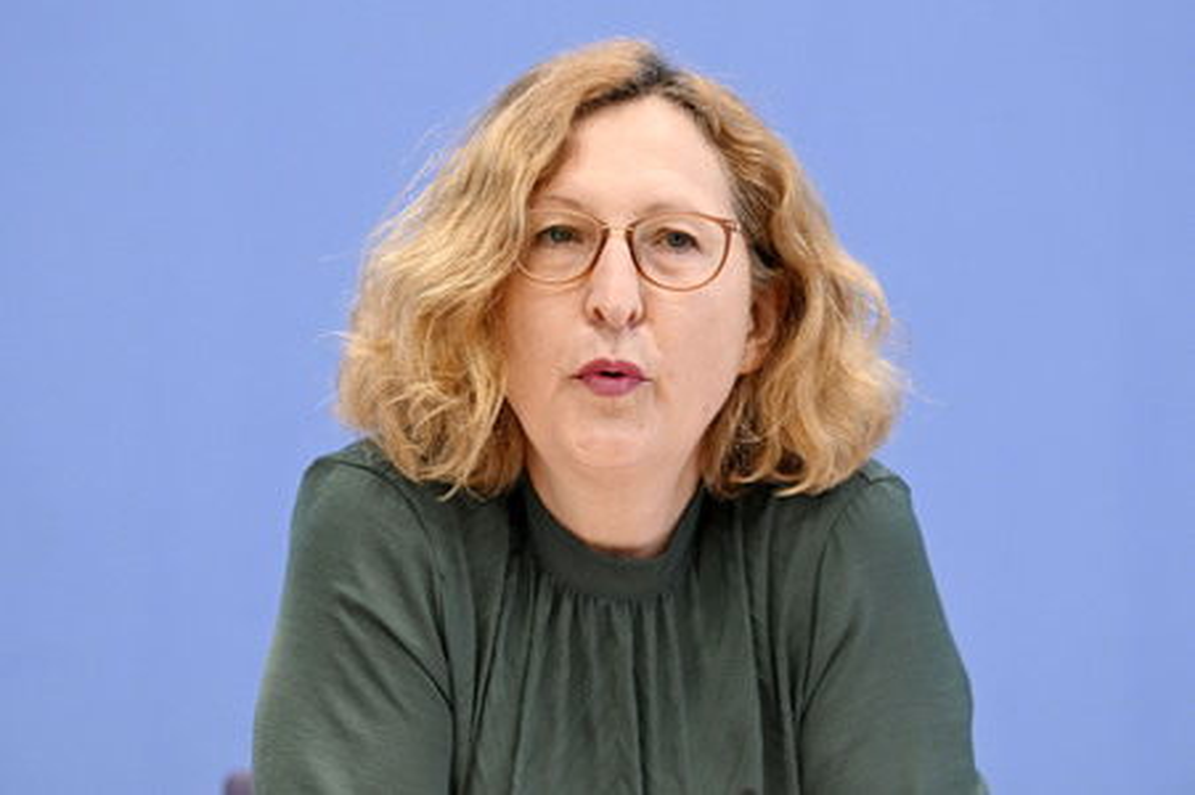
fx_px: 4312
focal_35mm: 130
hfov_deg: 15.8
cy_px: 398
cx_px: 598
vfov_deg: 10.5
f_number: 4.5
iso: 3200
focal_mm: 130
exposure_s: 1/640
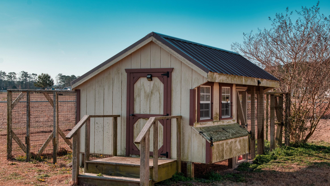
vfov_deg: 23.5
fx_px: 446
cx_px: 164
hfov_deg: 40.6
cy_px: 107
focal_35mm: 51
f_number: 10
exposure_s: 1/50
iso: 100
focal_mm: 32
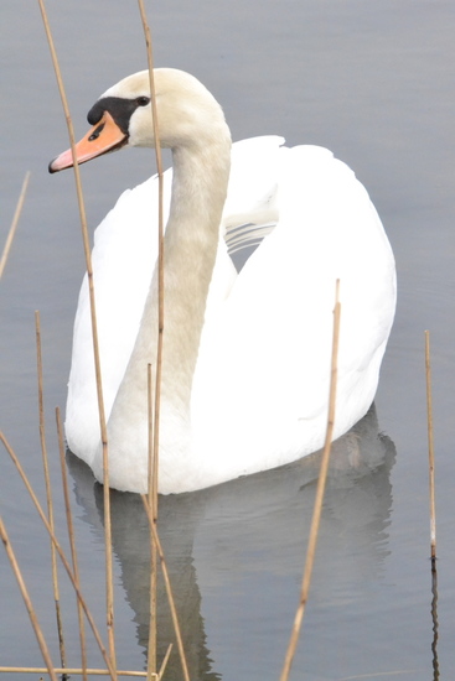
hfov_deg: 4.2
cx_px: 228
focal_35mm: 330
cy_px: 340
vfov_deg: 6.2
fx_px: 6252
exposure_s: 1/320
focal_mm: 220
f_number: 29
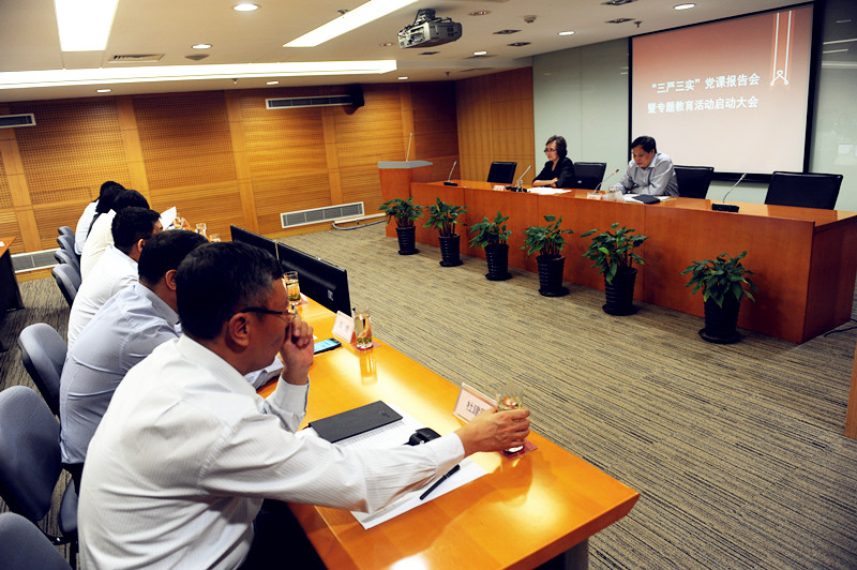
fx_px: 571
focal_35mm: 24
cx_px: 428
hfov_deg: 73.8
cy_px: 285
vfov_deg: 53.1
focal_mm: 24
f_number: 3.5
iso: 500
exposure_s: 1/50
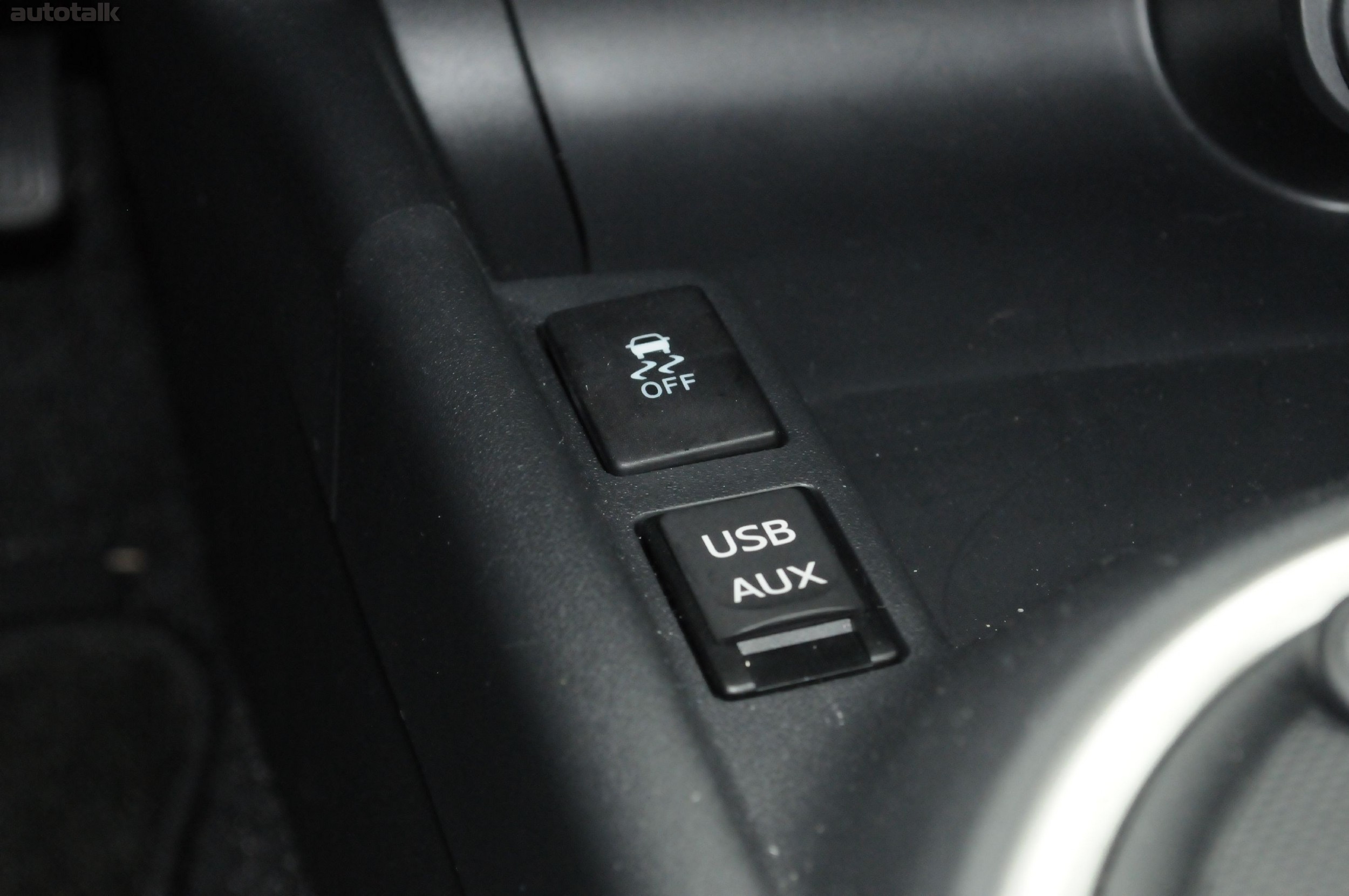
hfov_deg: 24.6
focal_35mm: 82
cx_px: 674
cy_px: 448
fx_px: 3088
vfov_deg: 16.5
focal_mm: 55
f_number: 8
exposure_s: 1/60
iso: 2500
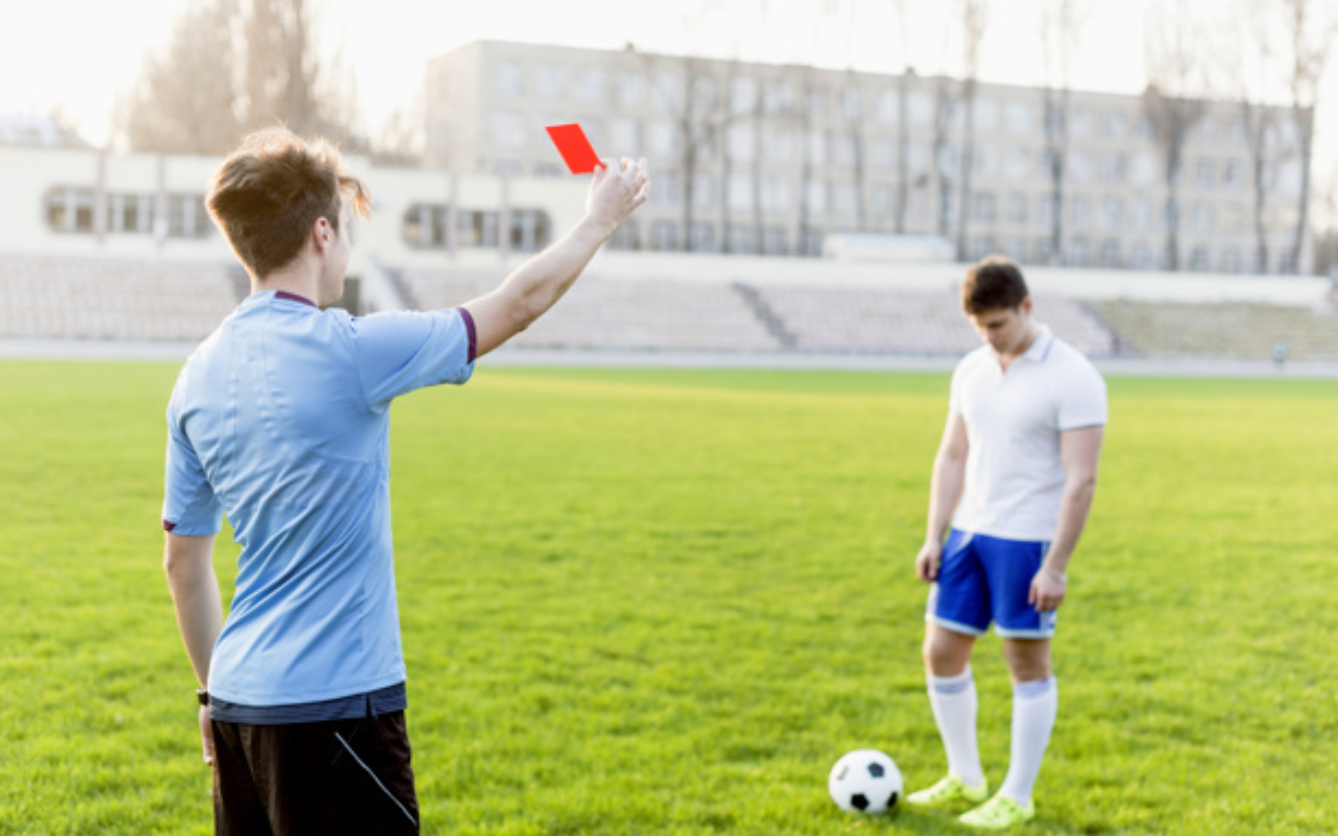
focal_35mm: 52
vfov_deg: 24.9
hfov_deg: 38.9
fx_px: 1896
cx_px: 659
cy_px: 438
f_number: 2.5
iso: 200
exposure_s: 1/250
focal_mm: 50
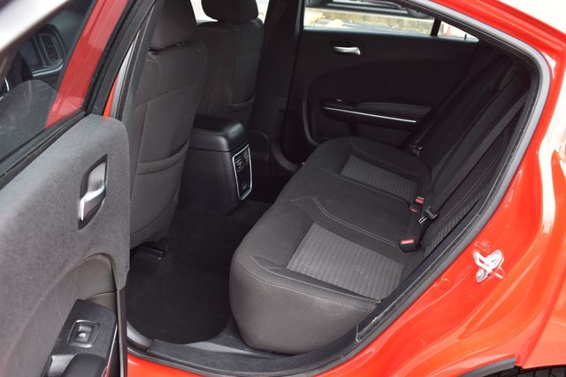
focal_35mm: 36
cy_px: 188
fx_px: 566
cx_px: 283
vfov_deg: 36.8
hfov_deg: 53.2
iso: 400
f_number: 7.1
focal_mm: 24
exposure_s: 1/40
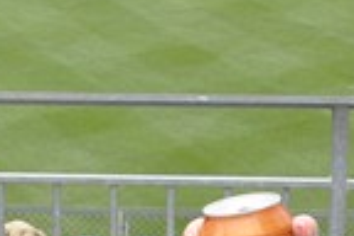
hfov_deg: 9.4
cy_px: 101
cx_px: 17
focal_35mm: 218
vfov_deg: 6.3
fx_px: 2148
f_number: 9
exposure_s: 1/80
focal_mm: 21
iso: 400
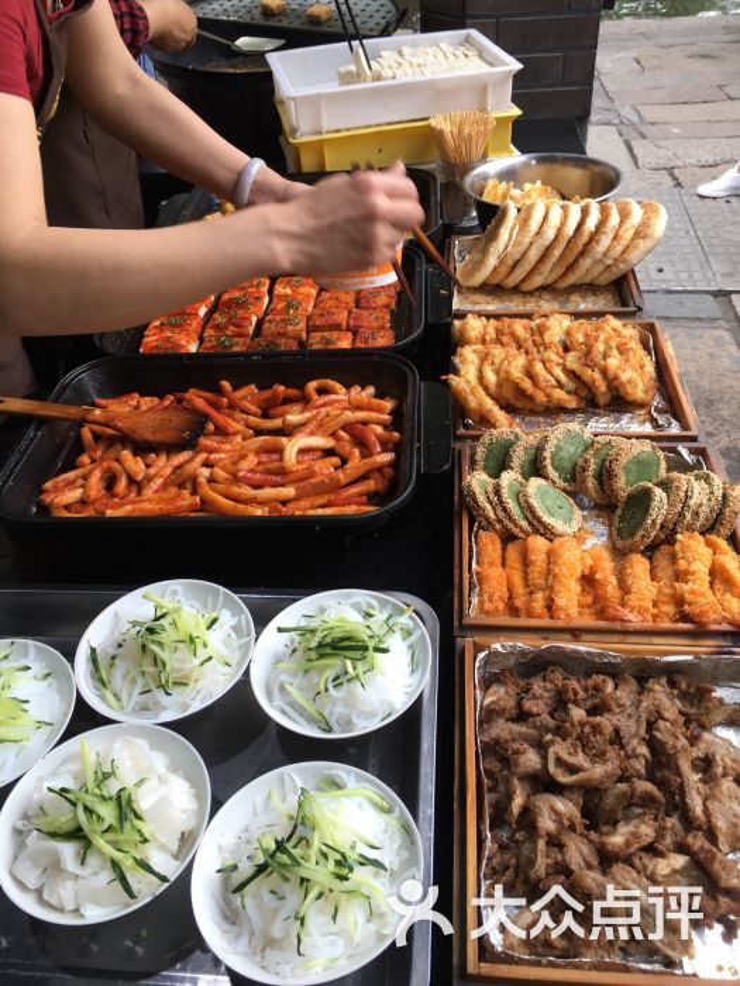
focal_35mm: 29
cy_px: 493
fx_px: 827
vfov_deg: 61.7
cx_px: 370
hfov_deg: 48.2
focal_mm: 4.15
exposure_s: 1/100
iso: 32
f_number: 2.2
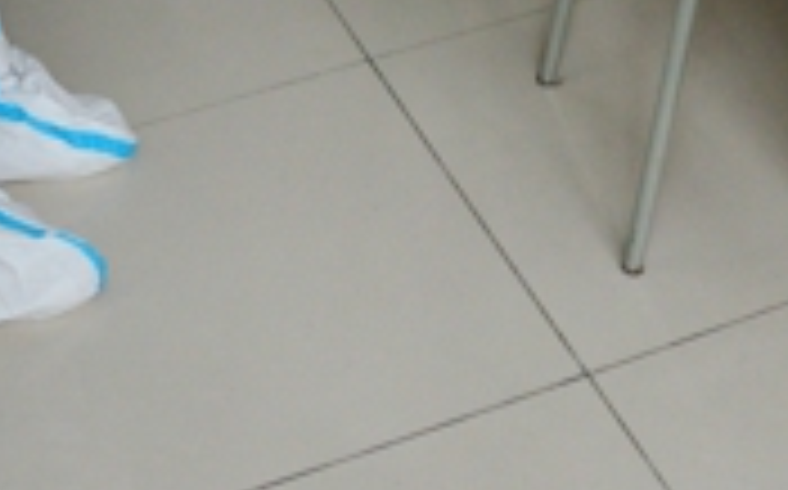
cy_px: -443
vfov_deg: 12.4
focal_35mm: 95
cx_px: 513
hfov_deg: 21.8
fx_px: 2038
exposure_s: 1/250
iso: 1600
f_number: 8
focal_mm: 24
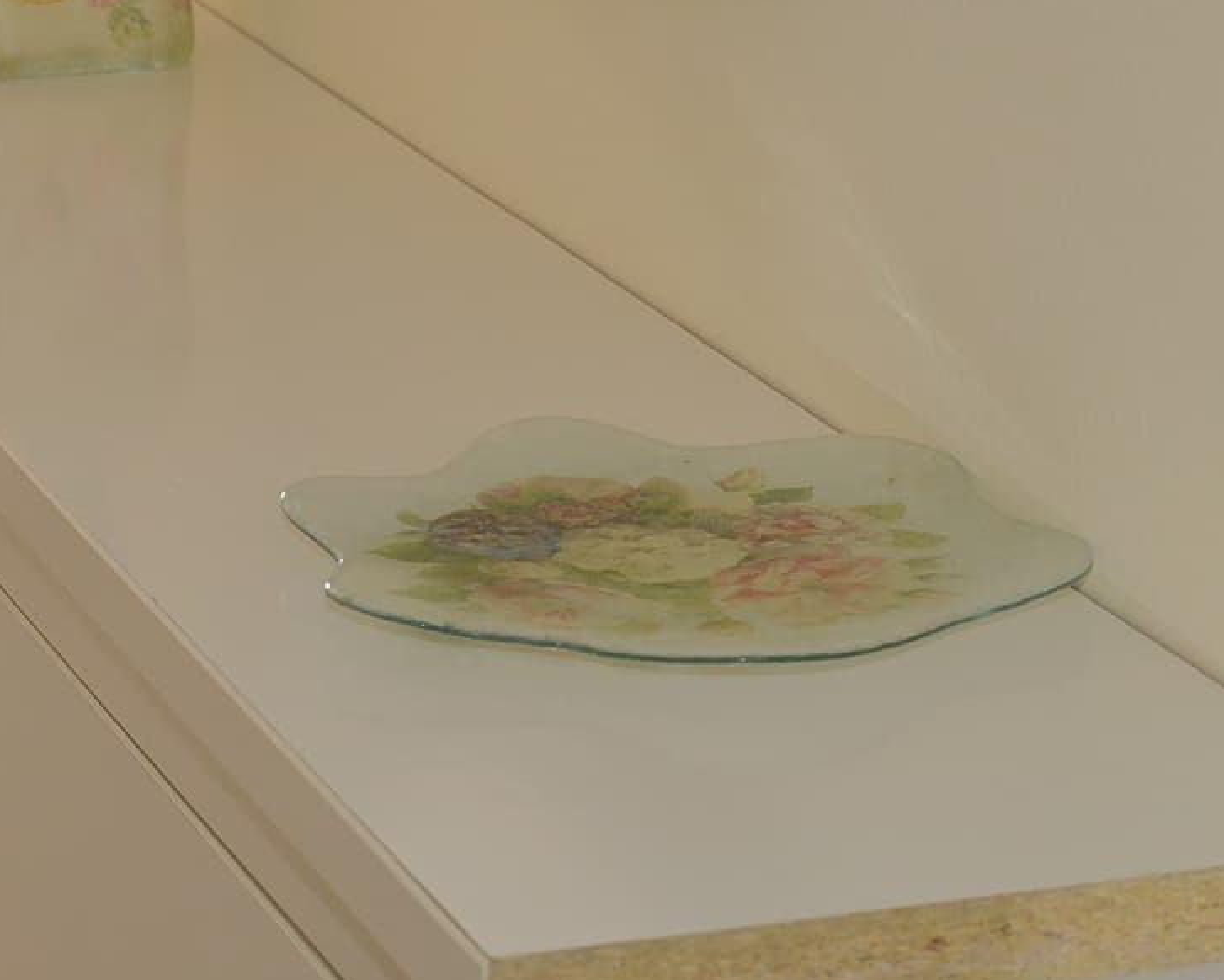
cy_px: 92
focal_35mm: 129
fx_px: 4674
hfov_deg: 14.8
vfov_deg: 11.9
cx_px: 168
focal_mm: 50
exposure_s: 1/250
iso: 320
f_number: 9
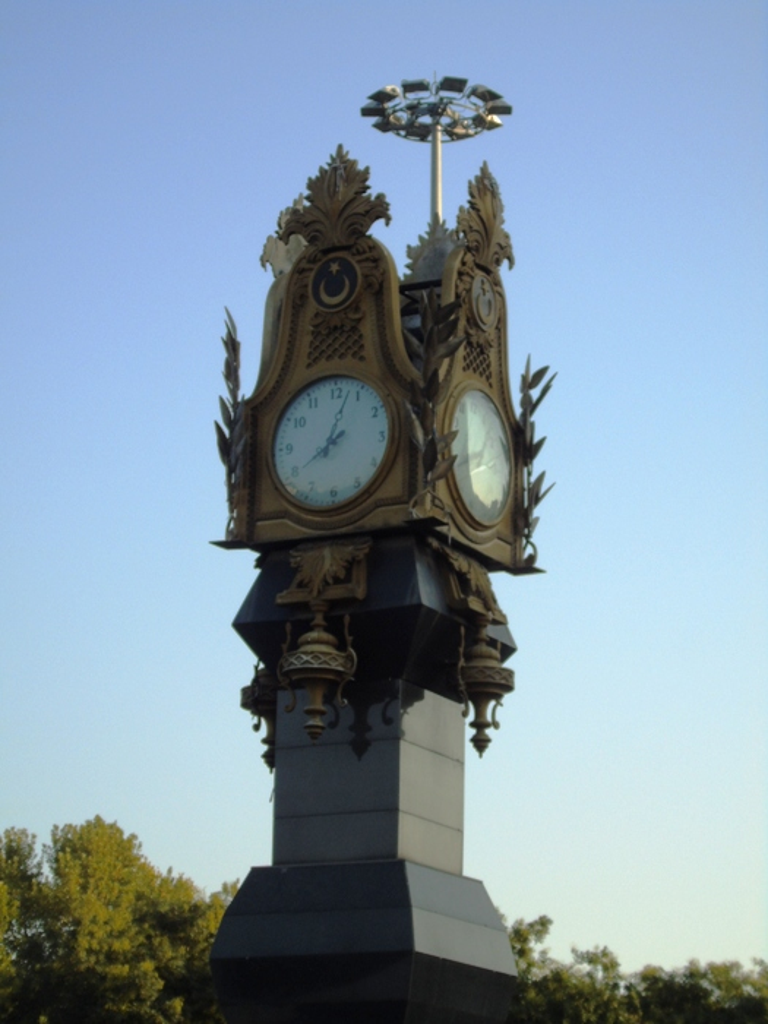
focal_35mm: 108
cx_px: 384
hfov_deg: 13.7
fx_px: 3195
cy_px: 512
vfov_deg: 18.2
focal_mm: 19
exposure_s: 1/320
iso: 80
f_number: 4.4
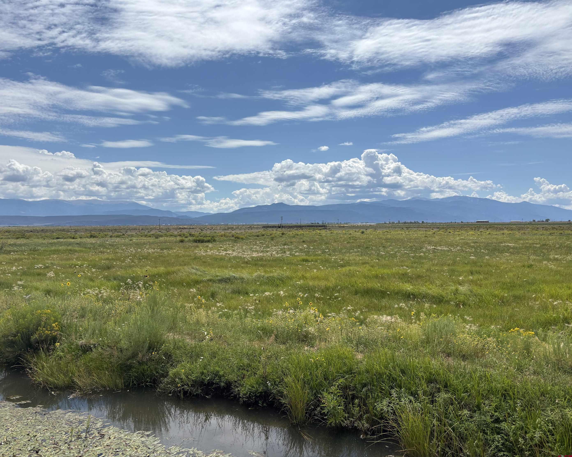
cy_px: 223
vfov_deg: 51.5
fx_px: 474
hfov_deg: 62.1
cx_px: 266
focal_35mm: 28
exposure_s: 1/7692
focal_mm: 5.96
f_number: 1.6
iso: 50
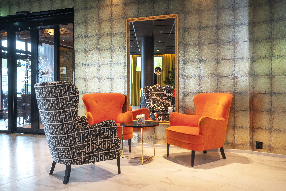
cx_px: 143
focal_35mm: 35
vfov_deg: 37.9
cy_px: 96
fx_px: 278
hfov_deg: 54.4
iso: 200
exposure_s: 1/3
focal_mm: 35
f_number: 7.1
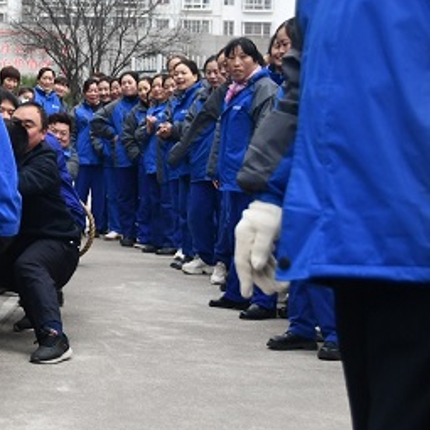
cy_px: 51
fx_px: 1462
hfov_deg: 16.0
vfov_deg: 16.5
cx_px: -110
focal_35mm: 104
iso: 400
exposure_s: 1/250
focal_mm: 26
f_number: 4.5
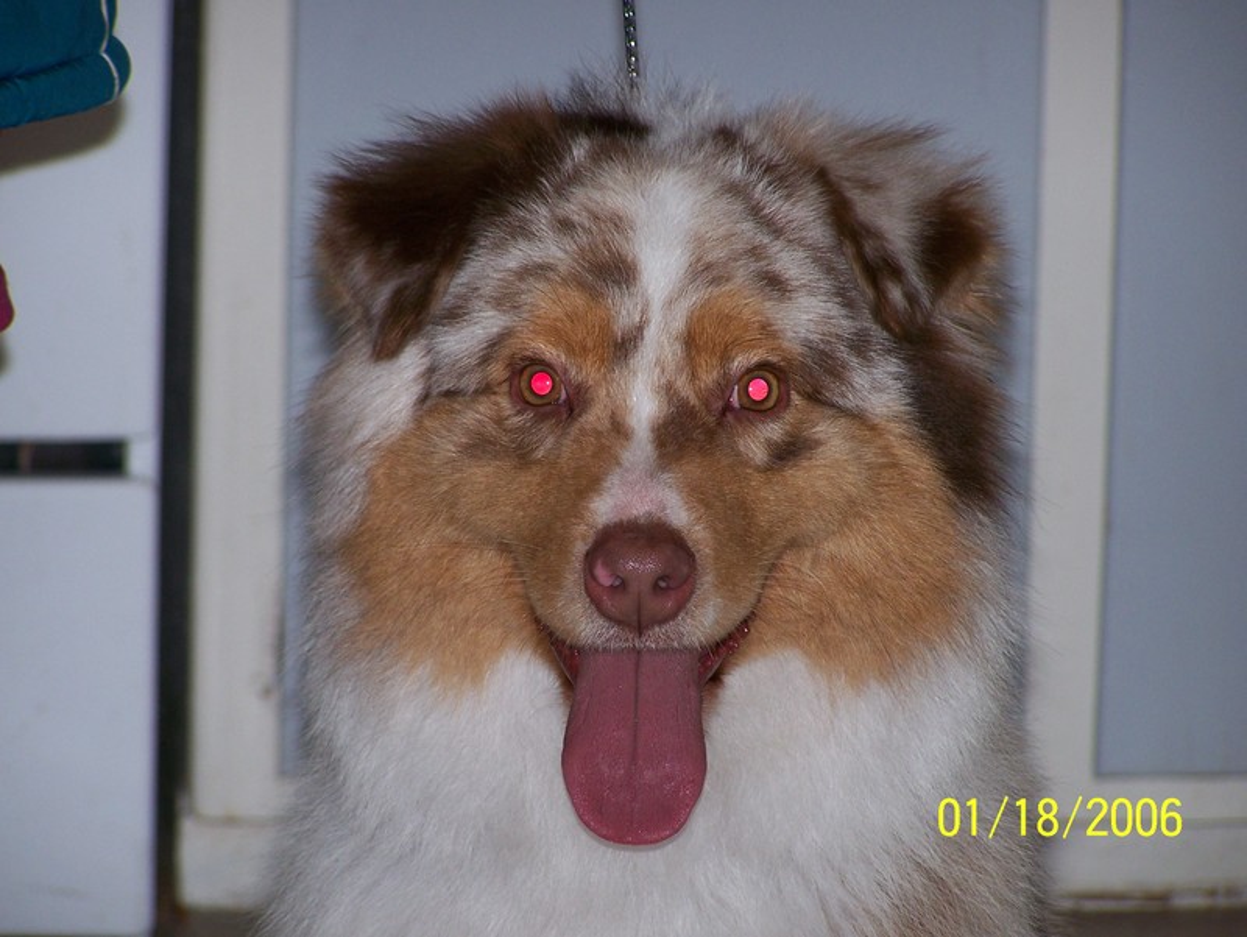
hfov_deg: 7.7
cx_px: 624
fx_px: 9300
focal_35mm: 258
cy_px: 468
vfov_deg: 5.8
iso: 80
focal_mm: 42.8
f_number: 3.3
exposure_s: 1/200
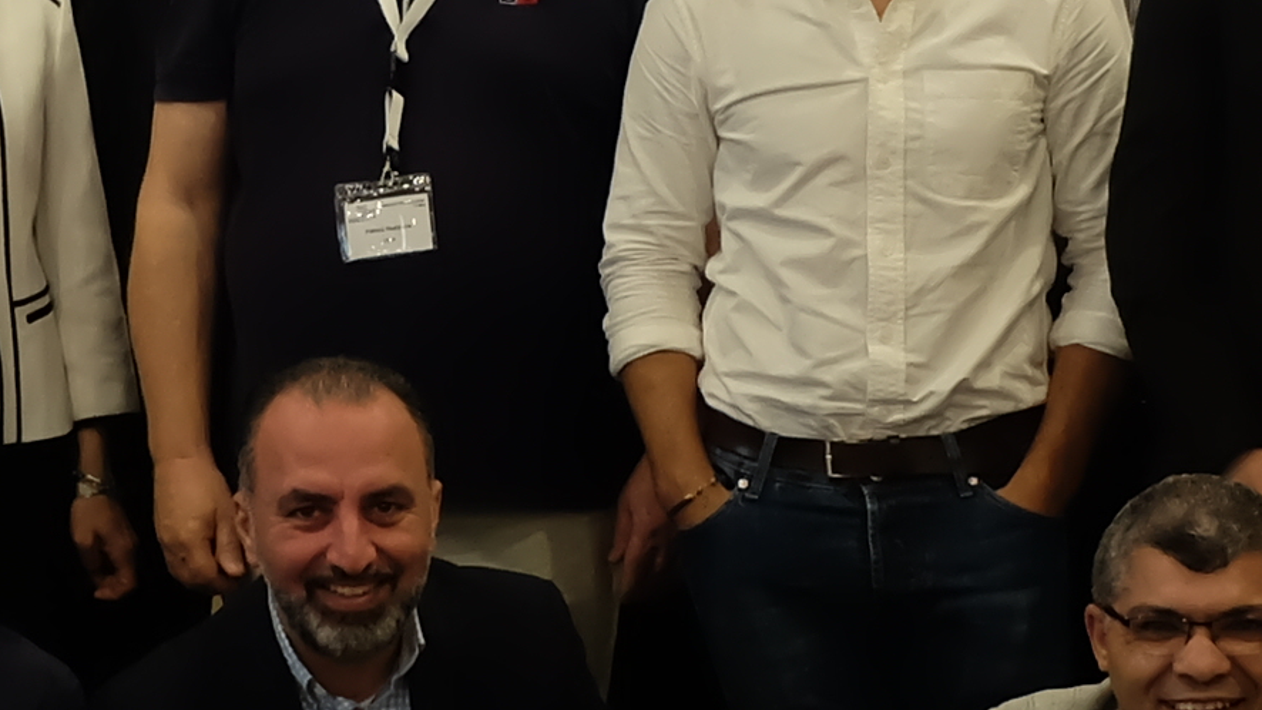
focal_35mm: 139
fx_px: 4651
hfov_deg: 15.4
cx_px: 734
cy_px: -31
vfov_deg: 8.7
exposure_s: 1/52
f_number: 3.5
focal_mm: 16
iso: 800
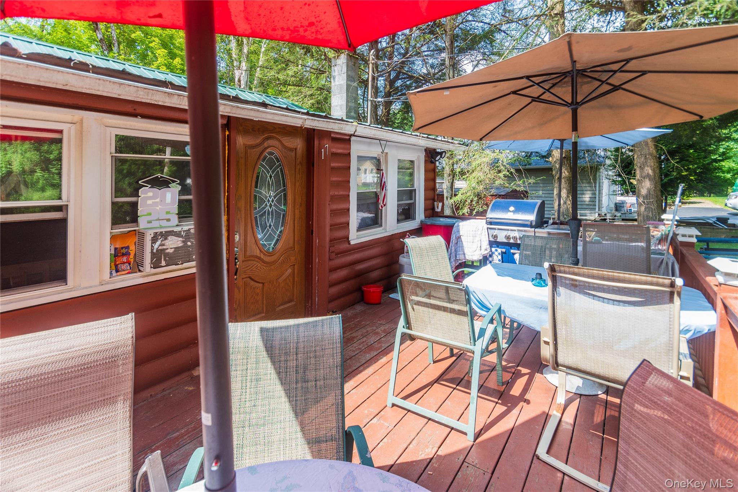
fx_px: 307
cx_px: 369
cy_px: 246
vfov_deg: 77.3
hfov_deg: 100.4
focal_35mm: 15
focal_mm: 10
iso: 100
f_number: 5
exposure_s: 1/100
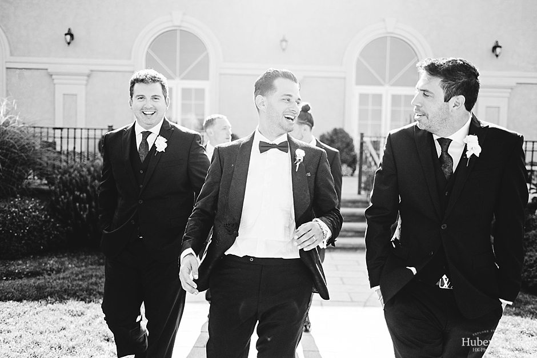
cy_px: 179
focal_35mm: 35
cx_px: 268
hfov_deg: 54.4
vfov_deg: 37.9
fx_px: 522
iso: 400
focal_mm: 35
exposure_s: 1/6400
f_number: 1.8
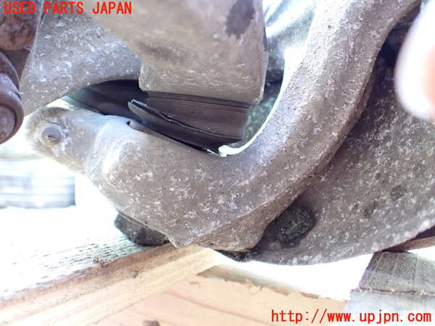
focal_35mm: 30
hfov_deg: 60.0
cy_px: 163
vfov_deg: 46.8
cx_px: 218
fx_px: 377
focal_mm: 5.4
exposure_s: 1/30
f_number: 2.3
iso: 800
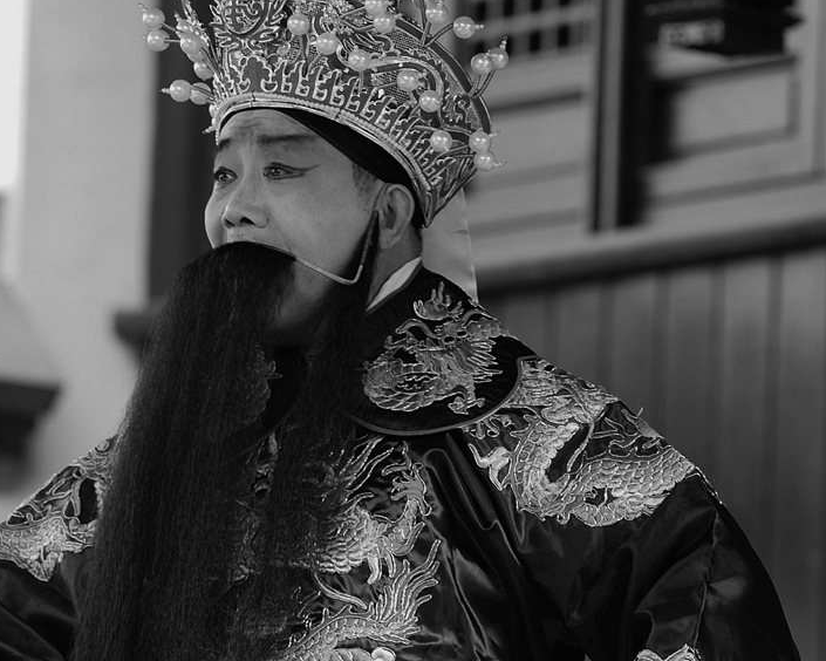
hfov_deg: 4.5
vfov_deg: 3.6
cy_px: 369
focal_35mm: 430
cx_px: 480
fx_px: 10512
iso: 200
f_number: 5
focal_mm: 210
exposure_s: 1/100
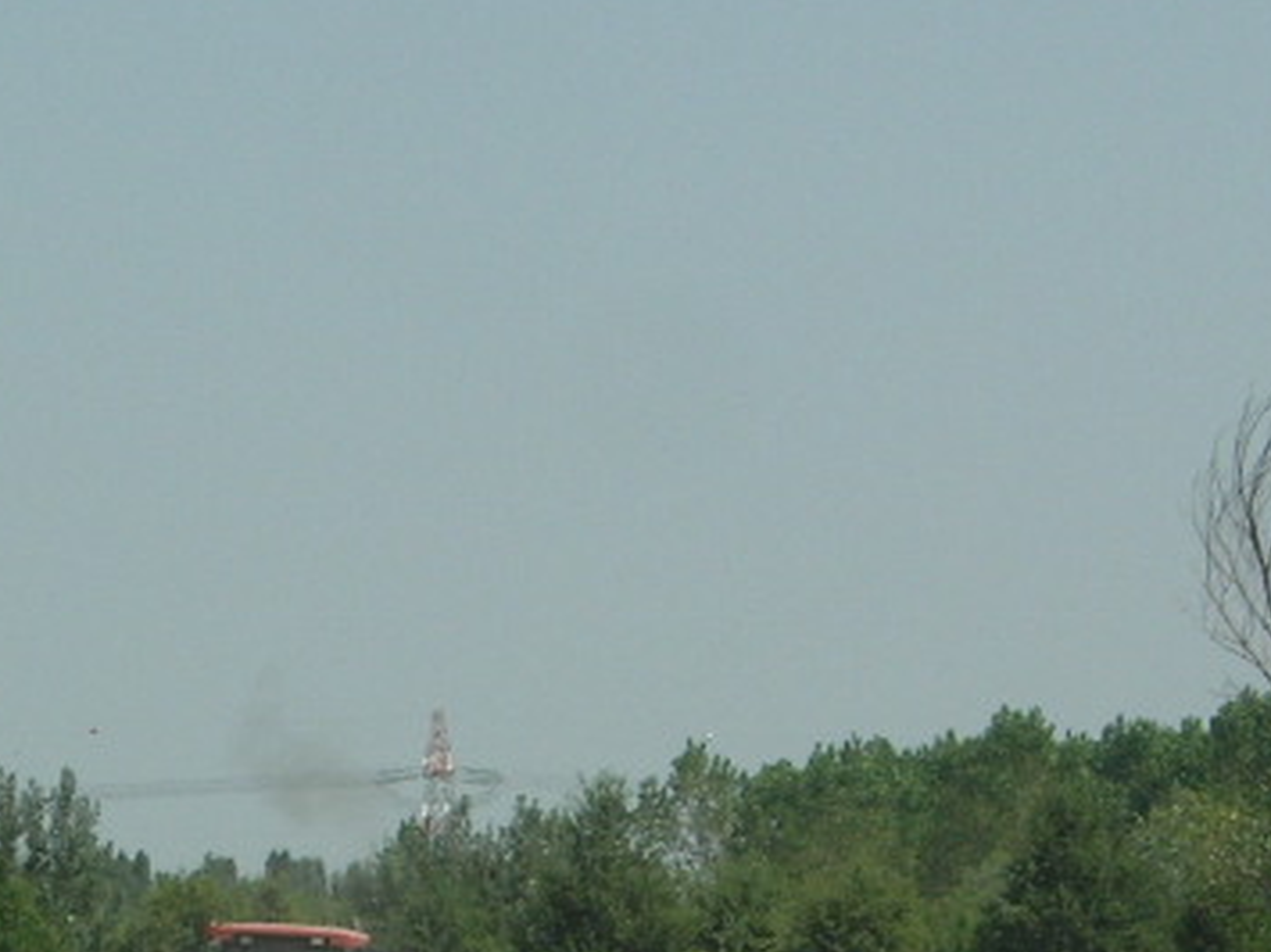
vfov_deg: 4.5
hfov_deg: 6.1
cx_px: 175
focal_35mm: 326
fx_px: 11966
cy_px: 1070
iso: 64
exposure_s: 1/265
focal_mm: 23.4
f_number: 8.2
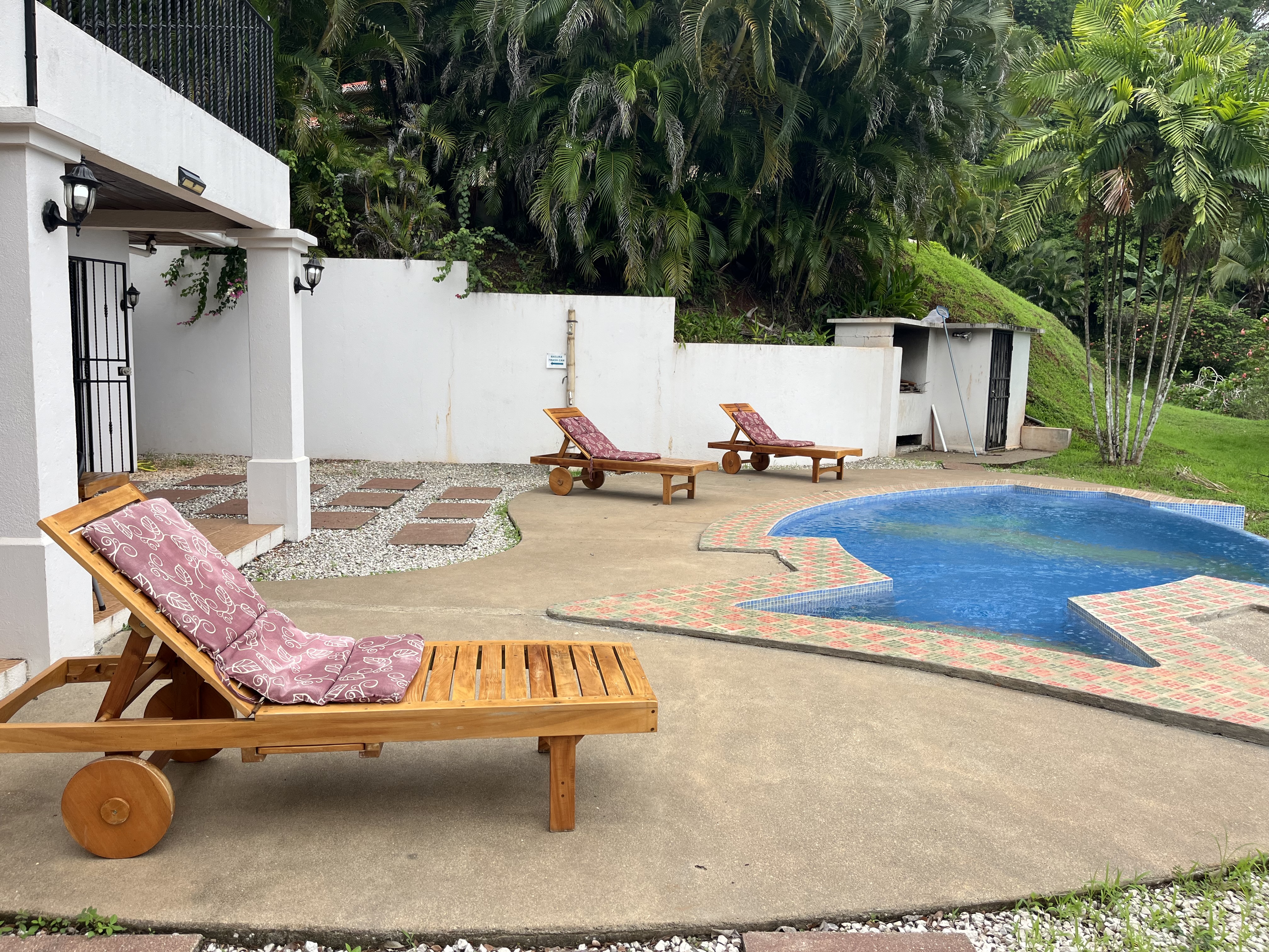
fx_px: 953
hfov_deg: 67.3
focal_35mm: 26
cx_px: 634
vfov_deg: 53.1
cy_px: 476
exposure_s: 1/2222
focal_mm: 5.1
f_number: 1.6
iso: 50
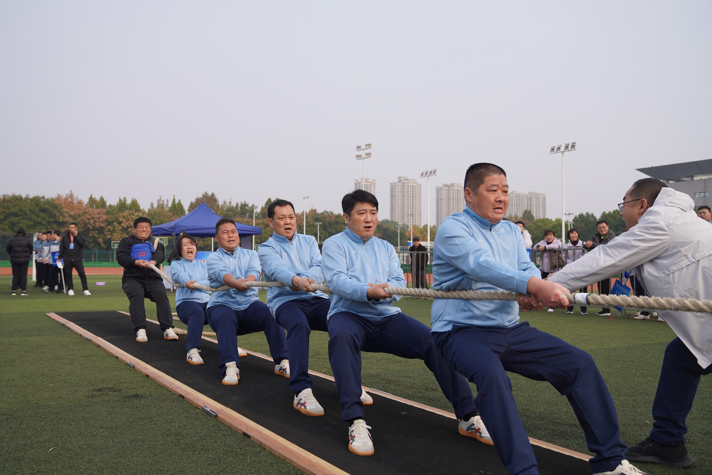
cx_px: 356
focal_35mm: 32
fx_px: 633
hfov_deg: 58.7
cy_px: 238
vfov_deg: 41.1
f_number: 4.5
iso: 100
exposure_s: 1/500
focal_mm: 32
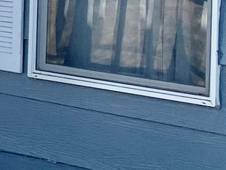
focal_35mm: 175
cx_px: -396
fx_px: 1143
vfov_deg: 8.3
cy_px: -75
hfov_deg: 9.4
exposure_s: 1/972
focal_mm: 4.25
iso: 25
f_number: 1.8
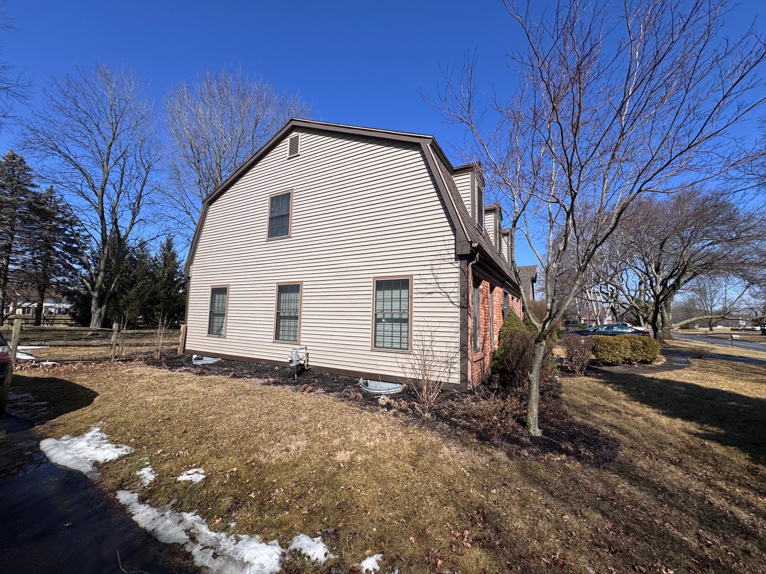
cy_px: 287
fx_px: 310
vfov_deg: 85.7
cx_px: 383
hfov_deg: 102.1
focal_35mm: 14
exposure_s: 1/2770
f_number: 2.2
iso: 50
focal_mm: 2.22
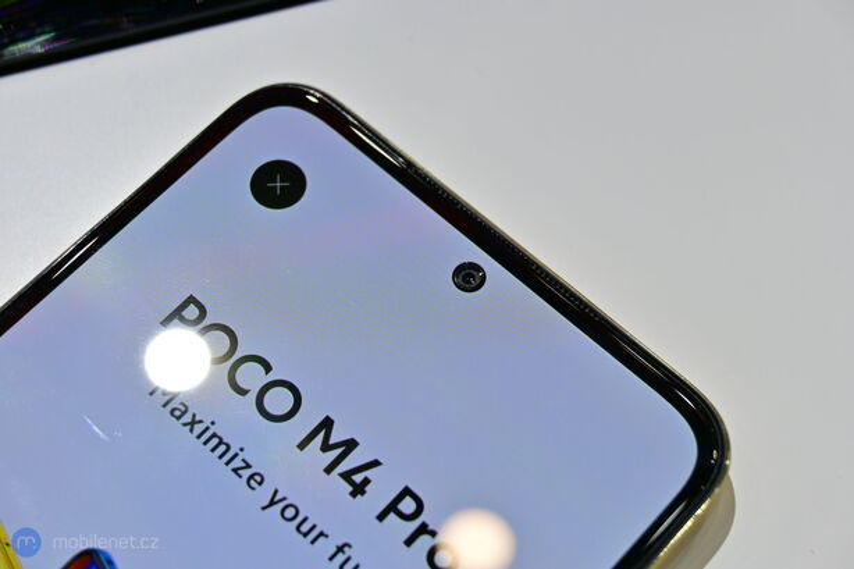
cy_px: 284
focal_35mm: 62
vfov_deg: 22.1
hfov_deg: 32.6
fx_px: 1458
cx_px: 427
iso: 250
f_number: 7.1
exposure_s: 1/160
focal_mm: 41
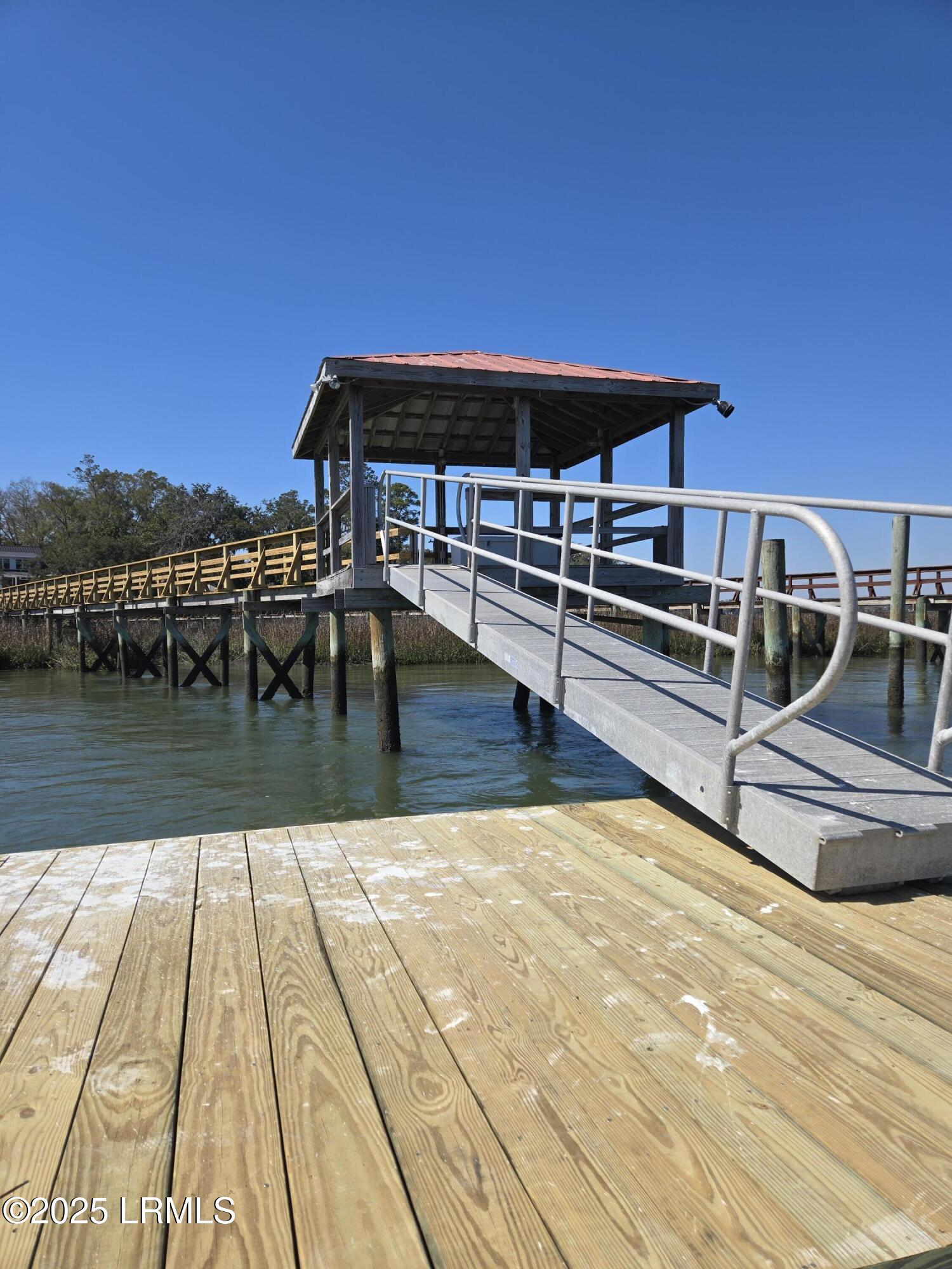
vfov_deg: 73.9
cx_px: 476
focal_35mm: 23
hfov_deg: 58.9
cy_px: 634
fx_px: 843
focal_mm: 5.4
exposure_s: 1/2593
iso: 25
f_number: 1.8
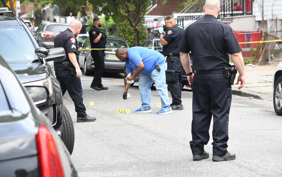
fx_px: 1176
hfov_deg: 13.7
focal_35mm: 153
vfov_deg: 8.6
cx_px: 141
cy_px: 89
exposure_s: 1/640
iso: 800
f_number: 6.3
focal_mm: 100
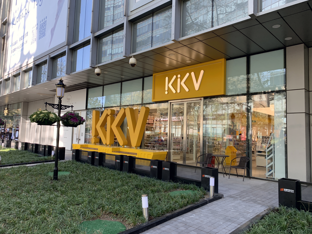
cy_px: 117
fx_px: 234
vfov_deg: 53.1
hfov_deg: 67.3
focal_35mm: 26
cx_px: 156
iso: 25
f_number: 1.8
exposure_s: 1/122
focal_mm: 4.25
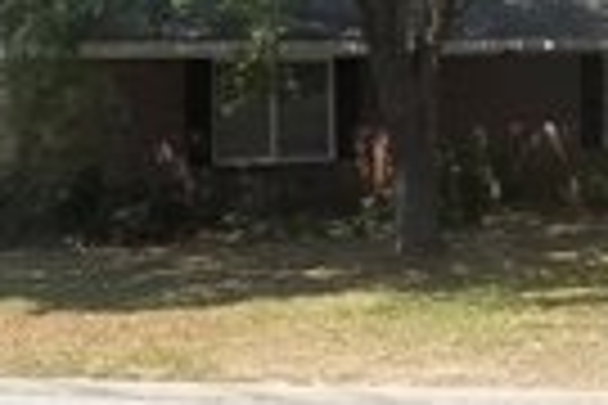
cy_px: 72
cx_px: 707
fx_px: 1486
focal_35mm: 88
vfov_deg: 15.4
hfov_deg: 21.6
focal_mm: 5.9
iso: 64
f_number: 8
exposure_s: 1/100
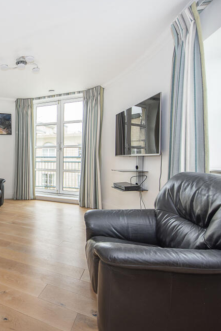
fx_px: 202
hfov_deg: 49.6
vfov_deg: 78.5
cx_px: 14
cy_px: 159
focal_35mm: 22
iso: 320
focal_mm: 14
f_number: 6.3
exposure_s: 1/50
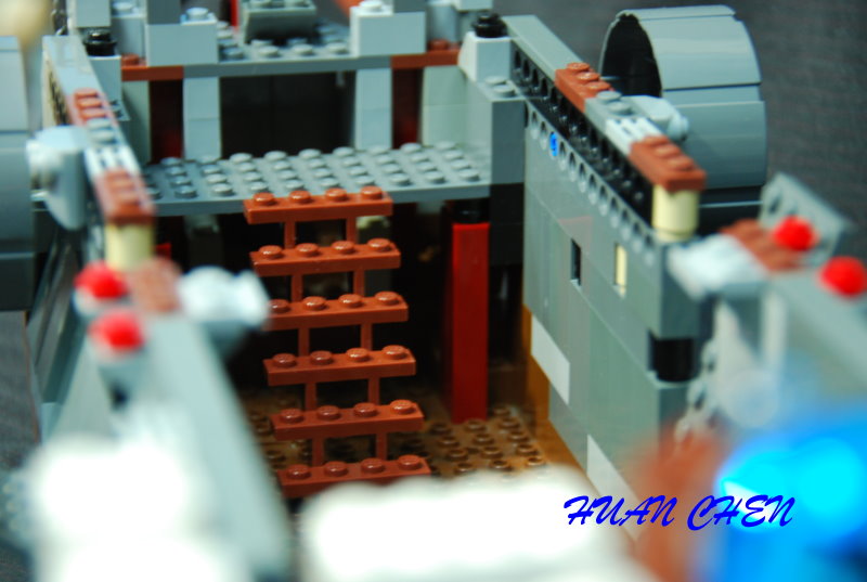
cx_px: 434
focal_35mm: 123
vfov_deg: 11.2
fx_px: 2968
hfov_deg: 16.6
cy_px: 291
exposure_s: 1/3
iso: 400
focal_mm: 82
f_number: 5.3
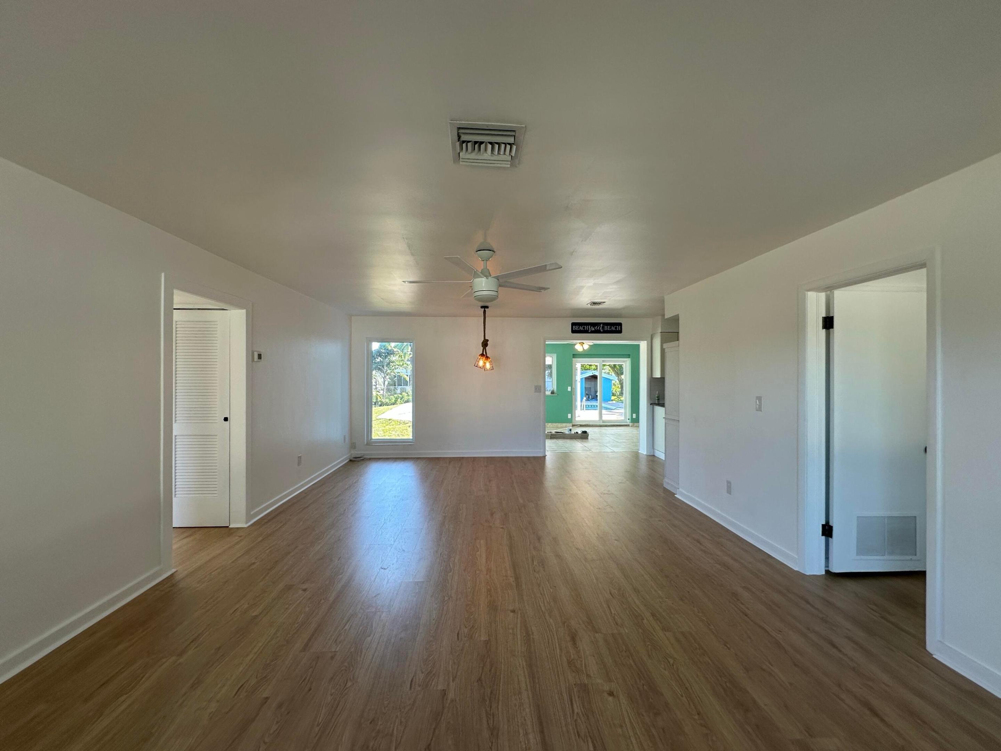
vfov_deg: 85.7
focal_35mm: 14
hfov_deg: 102.1
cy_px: 376
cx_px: 500
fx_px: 405
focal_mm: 2.22
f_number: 2.2
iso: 64
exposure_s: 1/120
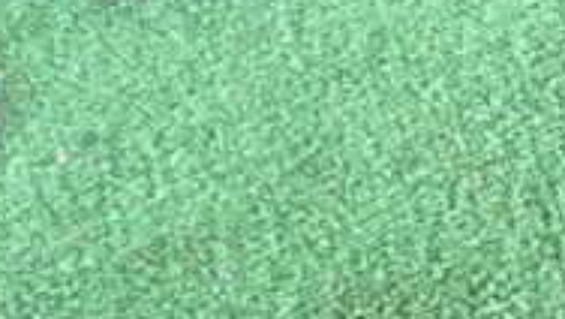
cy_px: 346
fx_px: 1874
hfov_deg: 15.9
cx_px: 811
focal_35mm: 125
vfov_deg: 9.6
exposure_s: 1/125
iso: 800
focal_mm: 6.37
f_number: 2.5
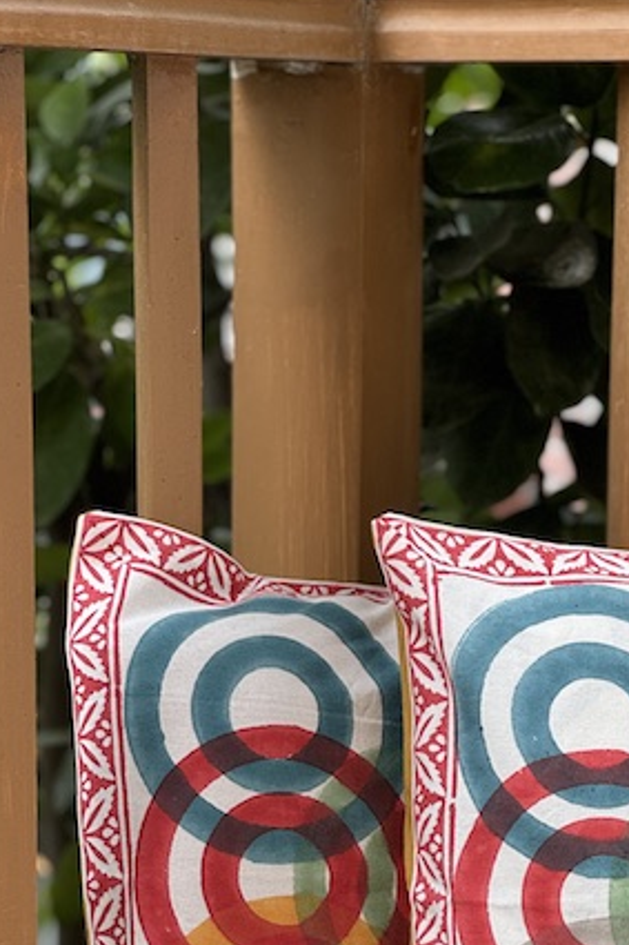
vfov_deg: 15.2
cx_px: 528
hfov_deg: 10.2
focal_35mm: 134
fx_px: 3515
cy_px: 722
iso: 40
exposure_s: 1/99
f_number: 2.8
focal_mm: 9
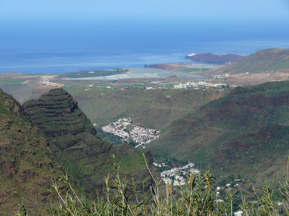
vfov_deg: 13.2
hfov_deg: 17.6
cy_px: 108
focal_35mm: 112
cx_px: 144
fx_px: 935
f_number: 5.6
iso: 100
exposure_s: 1/250
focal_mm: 23.7
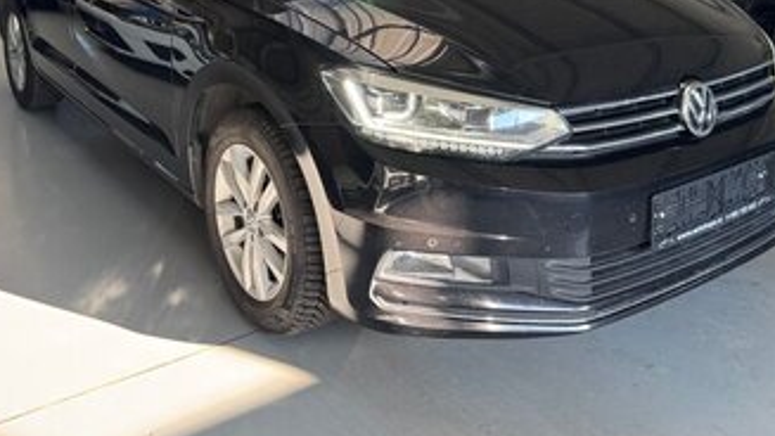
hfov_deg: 51.6
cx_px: 358
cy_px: 43
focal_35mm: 39
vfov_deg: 29.2
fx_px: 802
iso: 200
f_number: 1.78
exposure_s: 1/106
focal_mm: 6.76
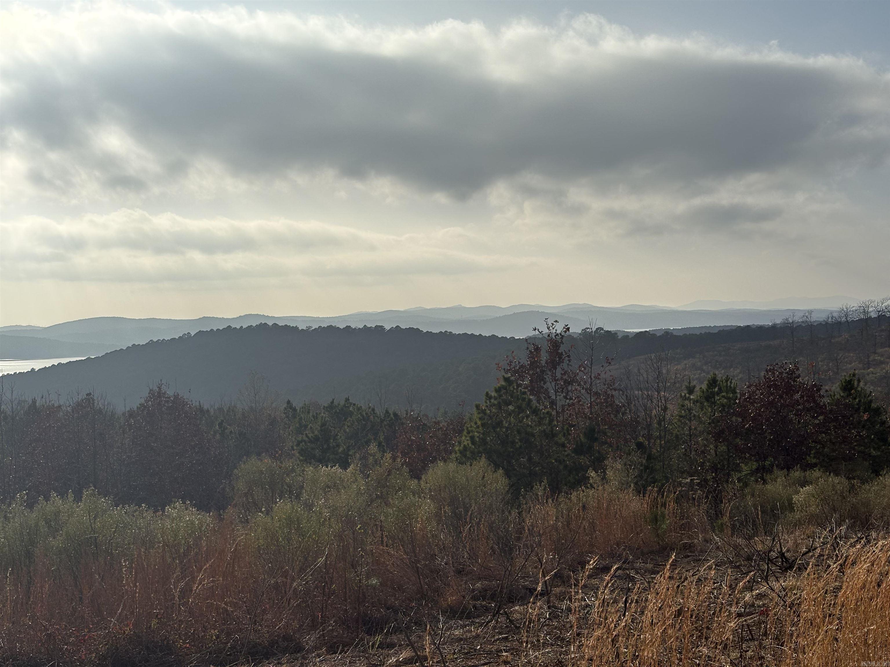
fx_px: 1337
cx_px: 445
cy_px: 334
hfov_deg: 36.8
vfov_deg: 28.0
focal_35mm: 52
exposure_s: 1/7813
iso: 25
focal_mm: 5.96
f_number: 1.6
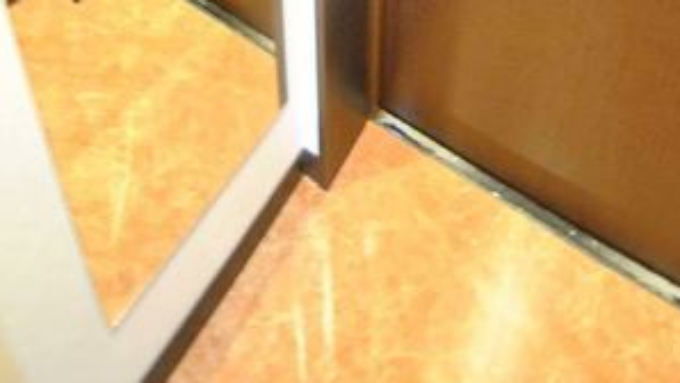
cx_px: 413
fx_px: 487
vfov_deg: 23.3
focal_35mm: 27
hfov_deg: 69.0
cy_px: -292
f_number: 4.5
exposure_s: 1/6
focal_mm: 8
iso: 1600
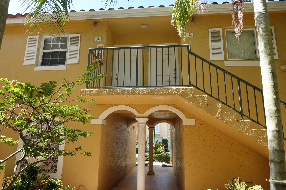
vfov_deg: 53.1
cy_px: 95
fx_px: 191
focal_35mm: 24
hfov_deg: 73.7
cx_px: 143
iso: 125
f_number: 4
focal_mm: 9.4
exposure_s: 1/250
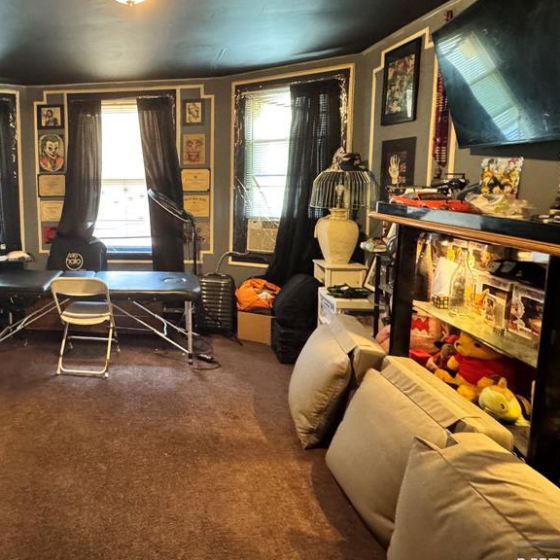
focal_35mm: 22
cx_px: 113
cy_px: 215
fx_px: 403
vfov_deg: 68.7
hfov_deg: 63.6
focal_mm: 2.22
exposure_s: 1/40
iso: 1000
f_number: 2.2
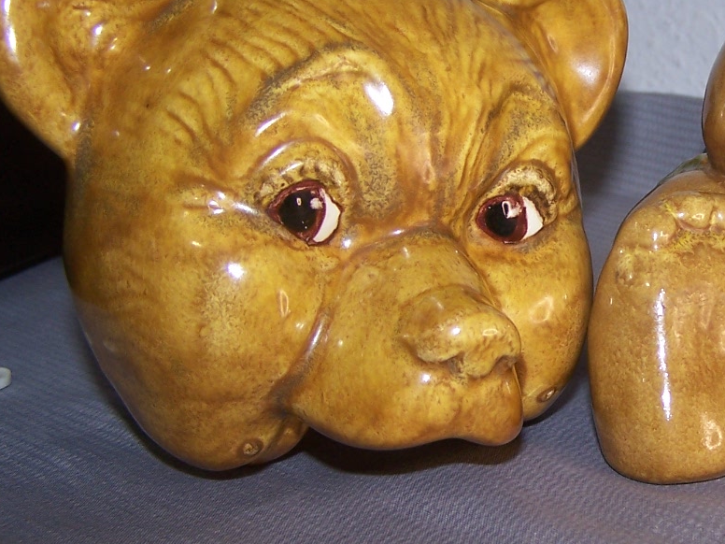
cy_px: 265
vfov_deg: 19.4
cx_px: 685
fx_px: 1592
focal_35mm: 76
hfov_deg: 24.7
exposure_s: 1/60
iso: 80
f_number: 2.8
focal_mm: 6.3
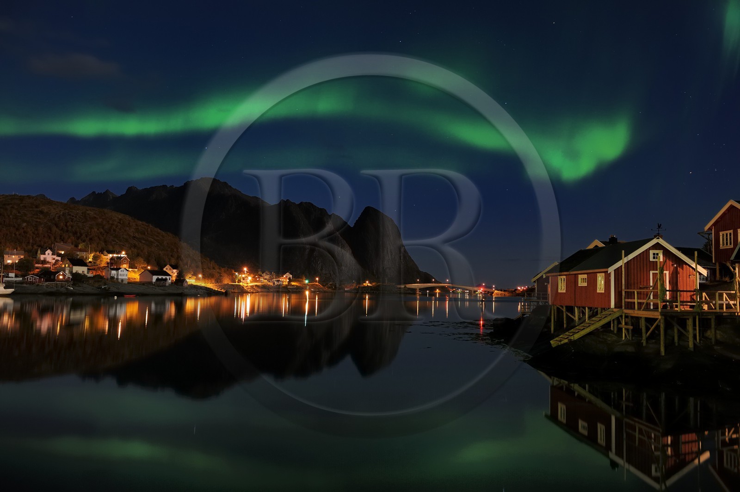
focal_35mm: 29
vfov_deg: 44.9
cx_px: 370
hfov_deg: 63.7
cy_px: 246
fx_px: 596
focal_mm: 29
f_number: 4
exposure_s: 13
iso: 400
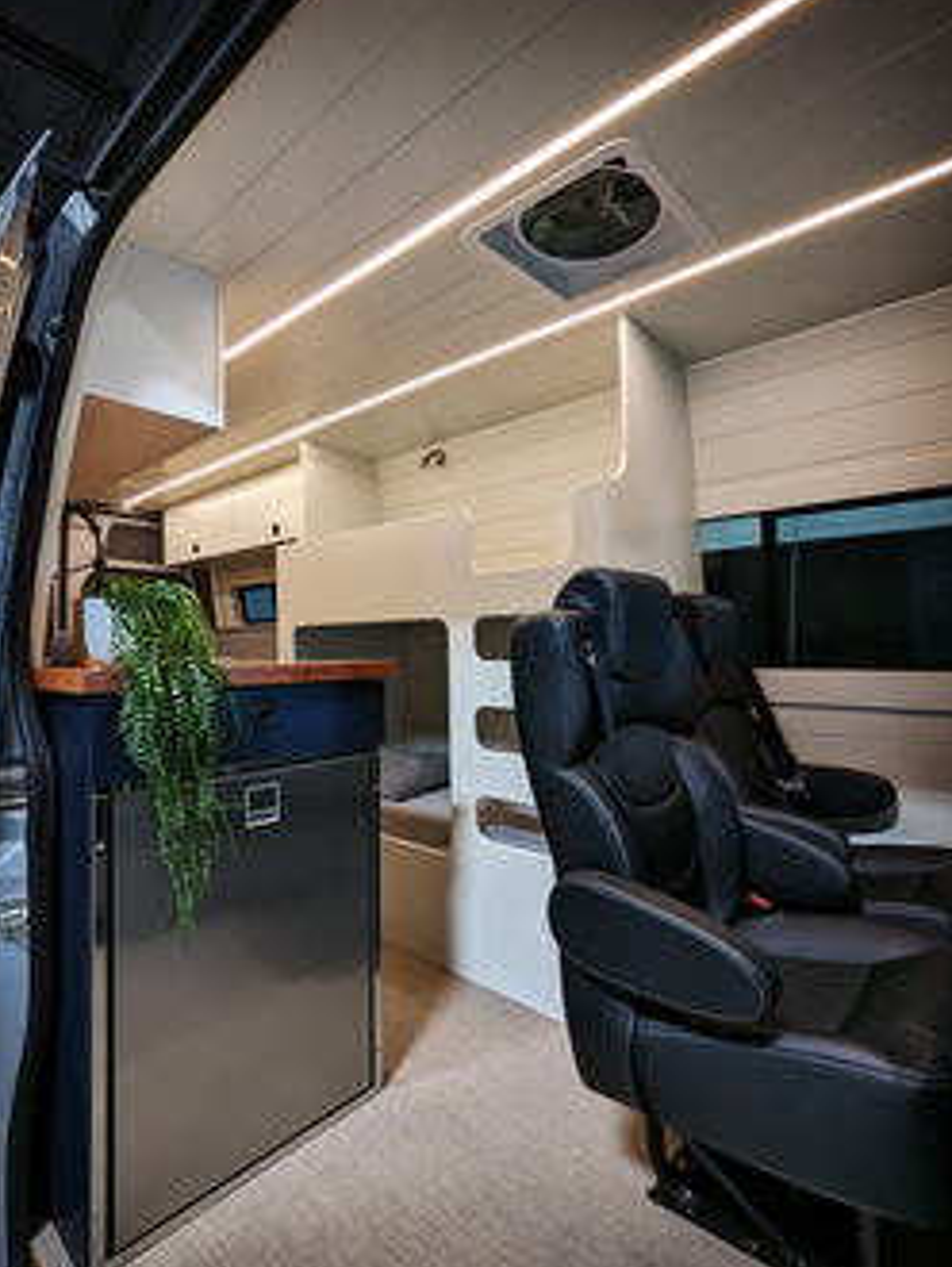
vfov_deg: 91.0
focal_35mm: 17
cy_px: 649
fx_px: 623
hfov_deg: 74.8
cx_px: 491
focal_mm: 2.35
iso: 97
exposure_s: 1/36.7
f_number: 2.2
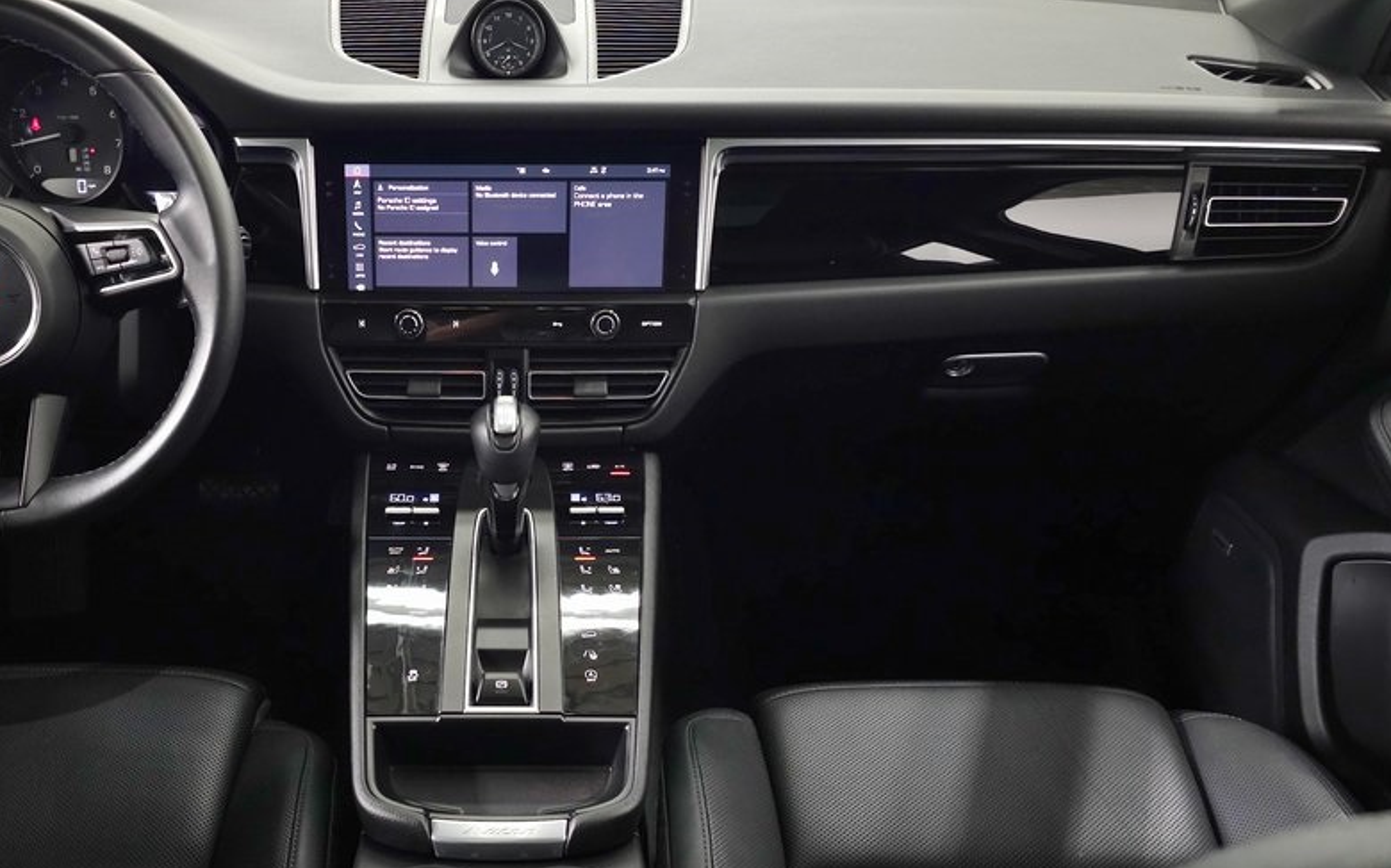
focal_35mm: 32
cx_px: 499
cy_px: 593
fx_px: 1213
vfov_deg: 38.9
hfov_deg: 58.7
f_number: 1.7
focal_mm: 6.3
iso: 200
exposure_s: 1/60
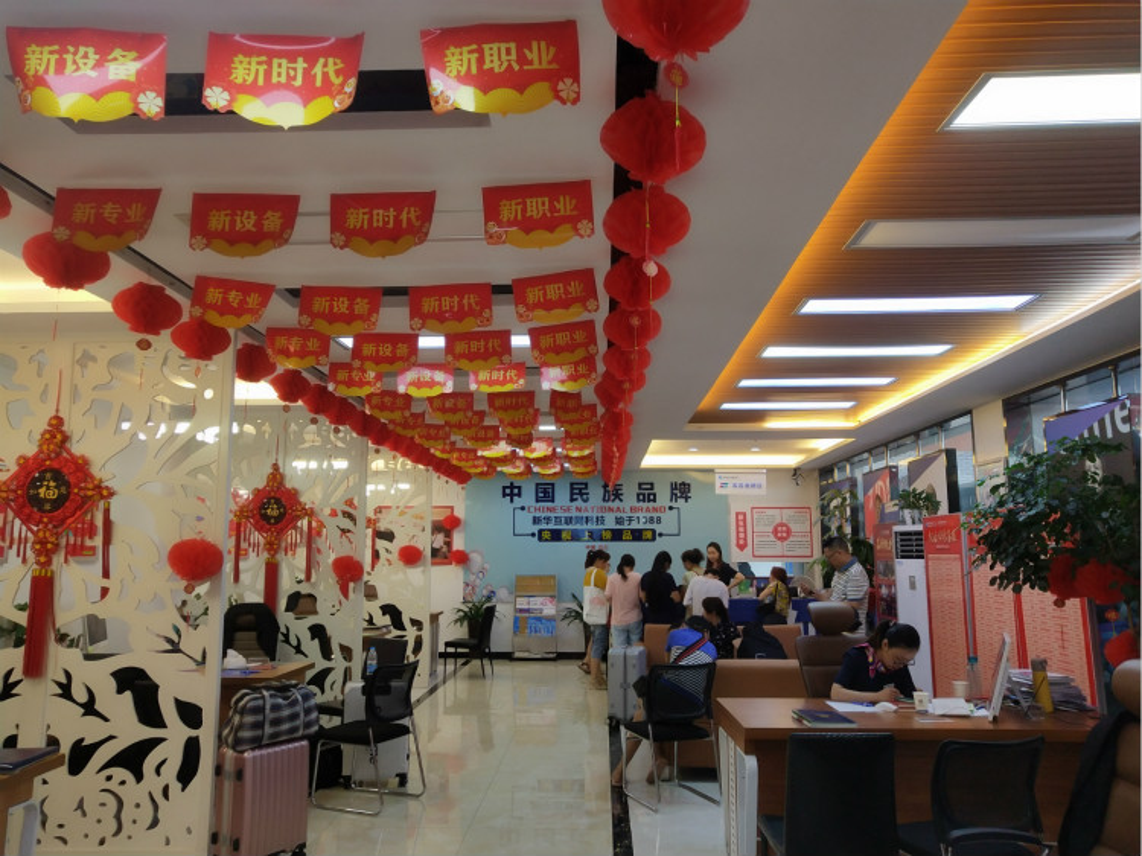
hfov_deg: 60.0
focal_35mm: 30
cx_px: 571
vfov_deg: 46.8
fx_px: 989
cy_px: 428
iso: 142
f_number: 1.8
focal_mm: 3.95
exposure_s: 1/50
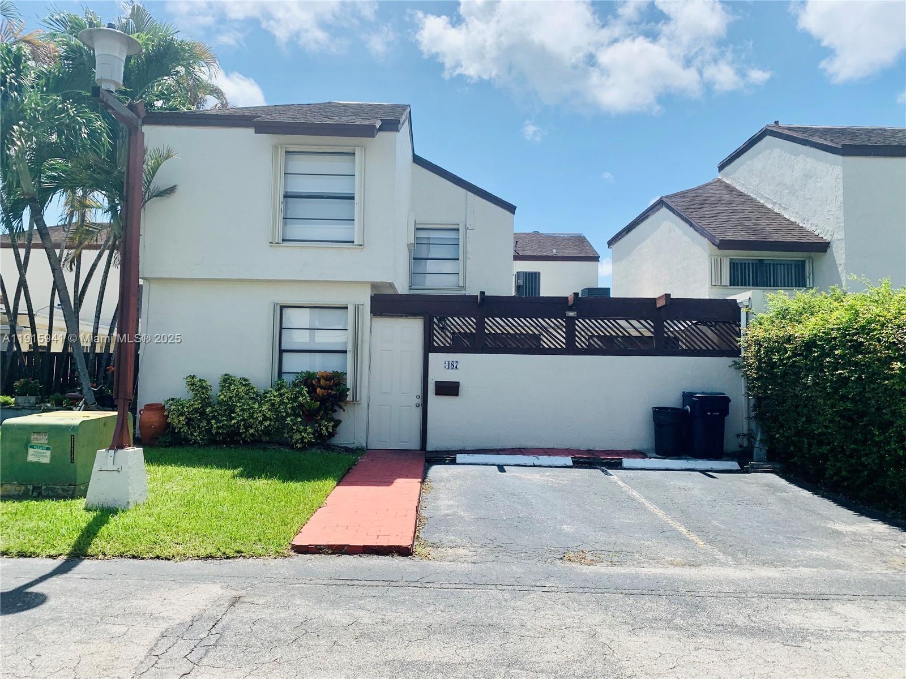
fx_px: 680
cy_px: 340
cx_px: 453
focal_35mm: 26
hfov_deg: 67.3
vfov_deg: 53.1
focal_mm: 4.25
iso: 25
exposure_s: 1/2421
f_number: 1.8
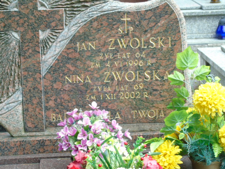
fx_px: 702
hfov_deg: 18.2
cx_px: 112
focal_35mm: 108
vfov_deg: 13.7
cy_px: 84
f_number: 4.4
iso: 80
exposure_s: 1/125
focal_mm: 19
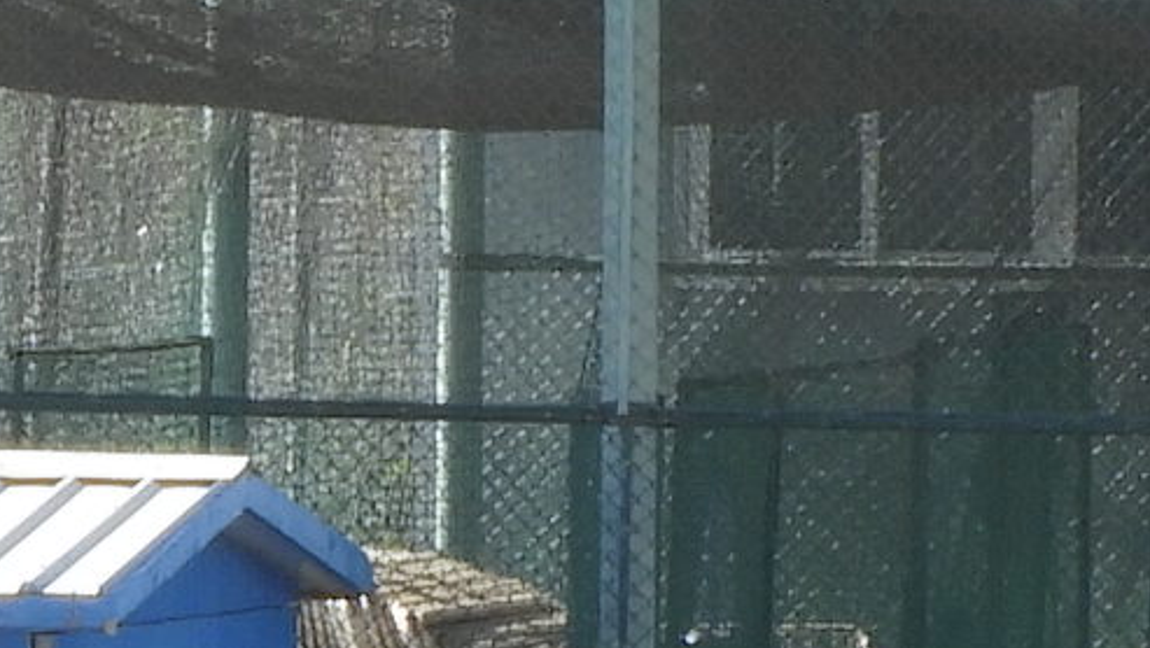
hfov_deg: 2.2
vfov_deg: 1.3
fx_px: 29688
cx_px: -411
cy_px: 571
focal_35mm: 973
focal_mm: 24.2
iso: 100
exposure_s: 1/200
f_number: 5
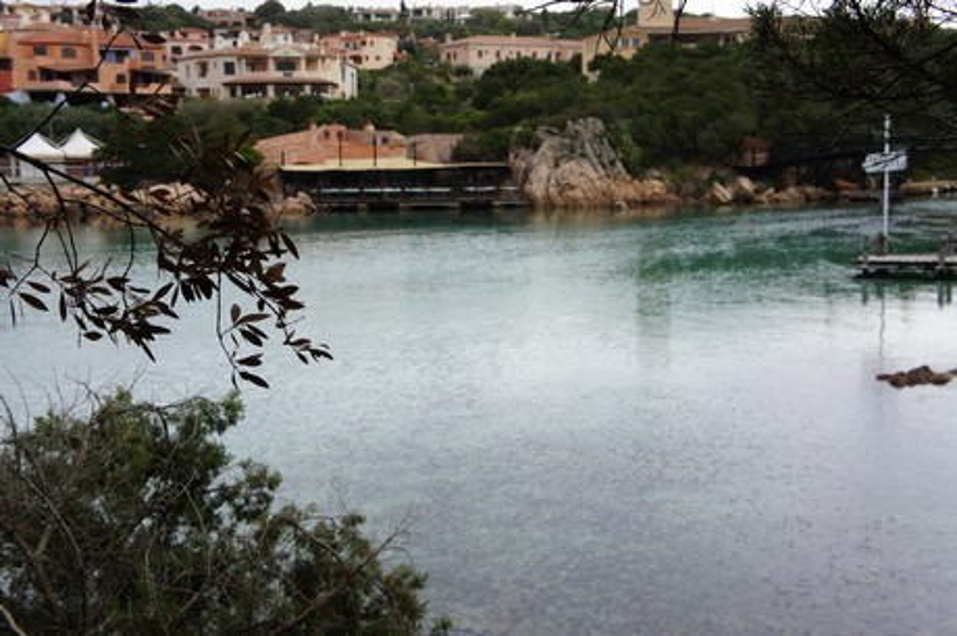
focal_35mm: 48
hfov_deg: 41.1
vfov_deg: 28.0
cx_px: 478
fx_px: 1275
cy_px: 318
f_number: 9
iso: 200
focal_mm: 32
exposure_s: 1/60
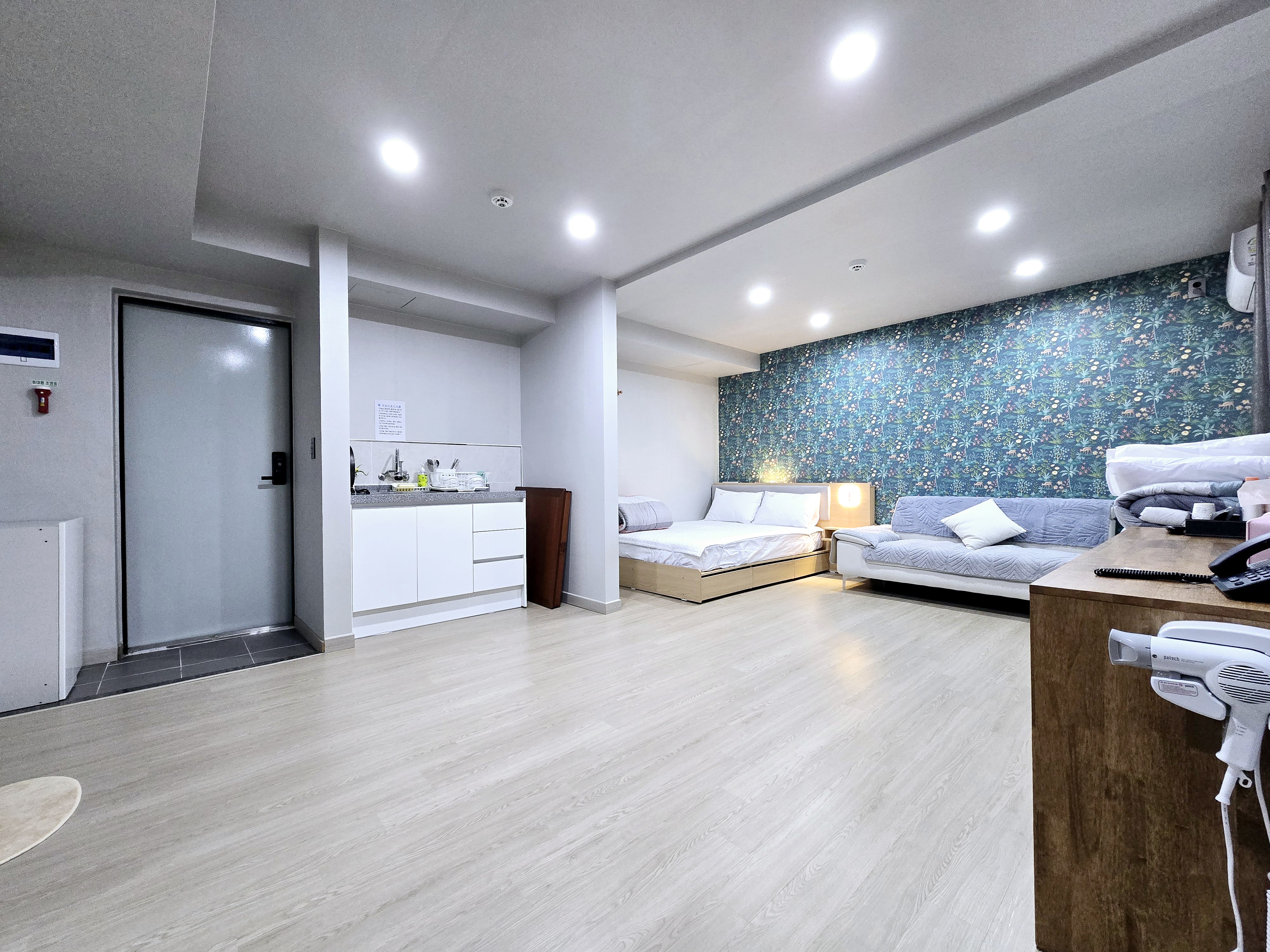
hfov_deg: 106.2
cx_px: 635
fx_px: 477
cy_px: 476
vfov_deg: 89.9
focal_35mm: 13
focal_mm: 2.2
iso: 320
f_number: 2.2
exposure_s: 1/60.2
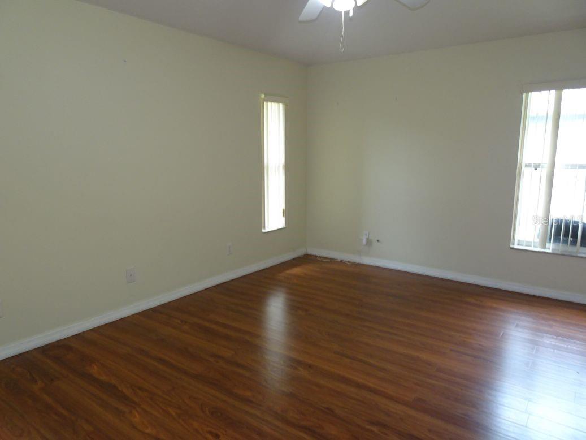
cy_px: 220
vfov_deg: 56.8
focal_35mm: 24
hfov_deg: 71.6
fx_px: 406
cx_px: 293
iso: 200
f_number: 3.5
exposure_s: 1/30
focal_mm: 4.1
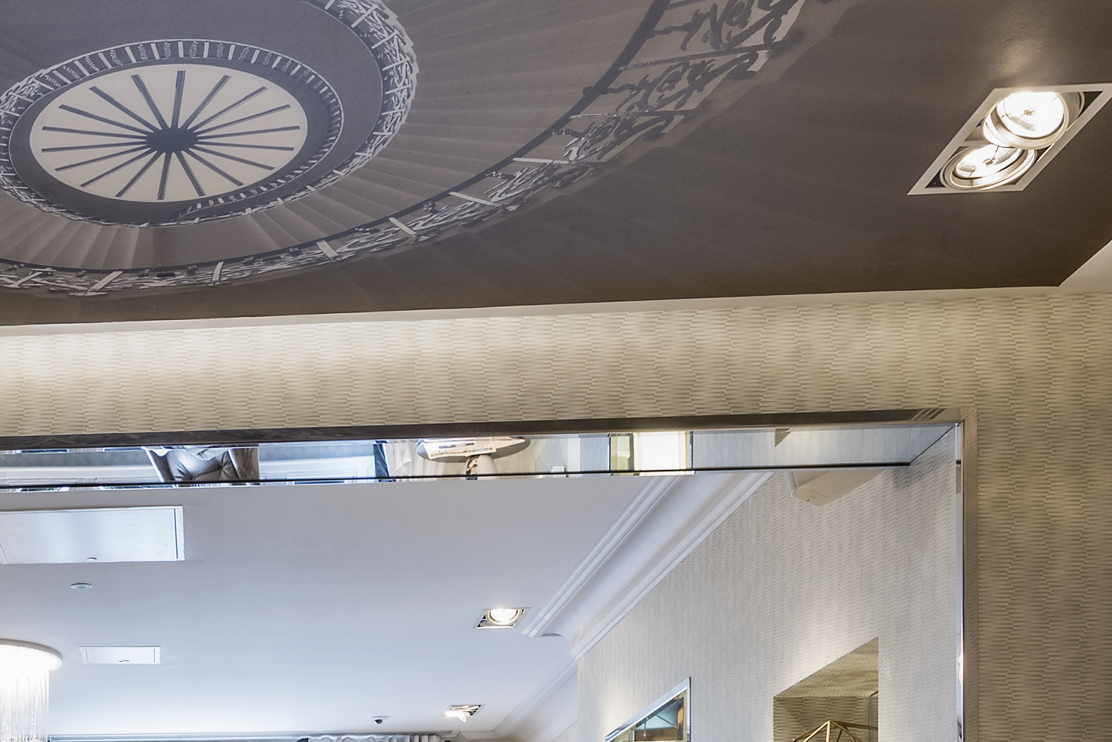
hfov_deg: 32.6
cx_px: 35
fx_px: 1761
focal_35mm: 57
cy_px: 1048
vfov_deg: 20.9
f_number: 9
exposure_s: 1
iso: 200
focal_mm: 14
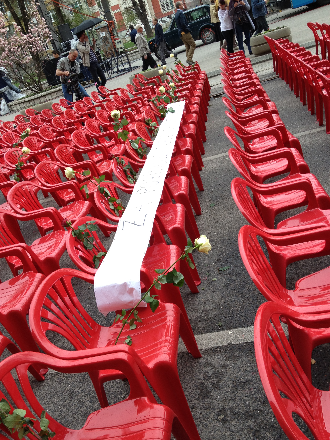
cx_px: 165
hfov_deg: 40.7
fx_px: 445
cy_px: 220
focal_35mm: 35
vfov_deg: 52.6
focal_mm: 4.28
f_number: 2.4
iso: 64
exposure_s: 1/283
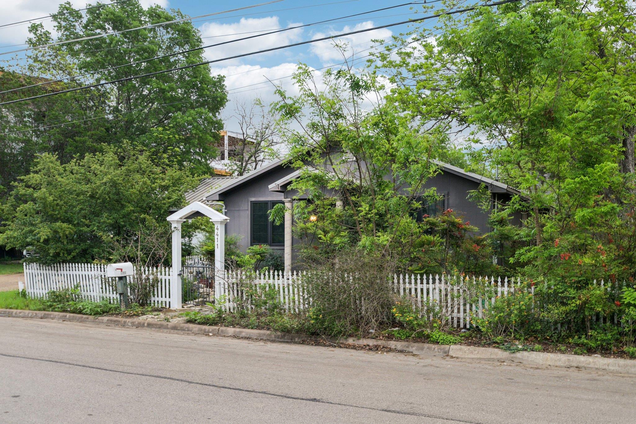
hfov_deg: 53.1
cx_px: 318
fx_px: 636
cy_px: 212
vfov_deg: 36.9
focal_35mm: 36
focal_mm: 24
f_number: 8
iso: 400
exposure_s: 1/60
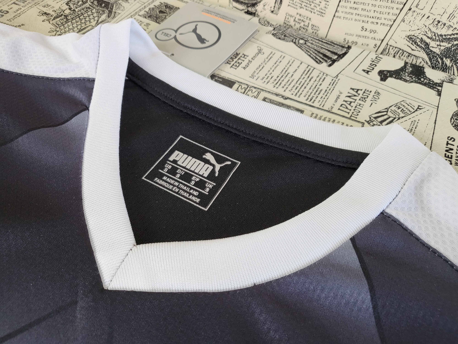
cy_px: 172
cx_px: 229
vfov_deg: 53.1
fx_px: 344
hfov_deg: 67.3
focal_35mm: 26
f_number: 1.8
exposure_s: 1/100
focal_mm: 4.25
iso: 200
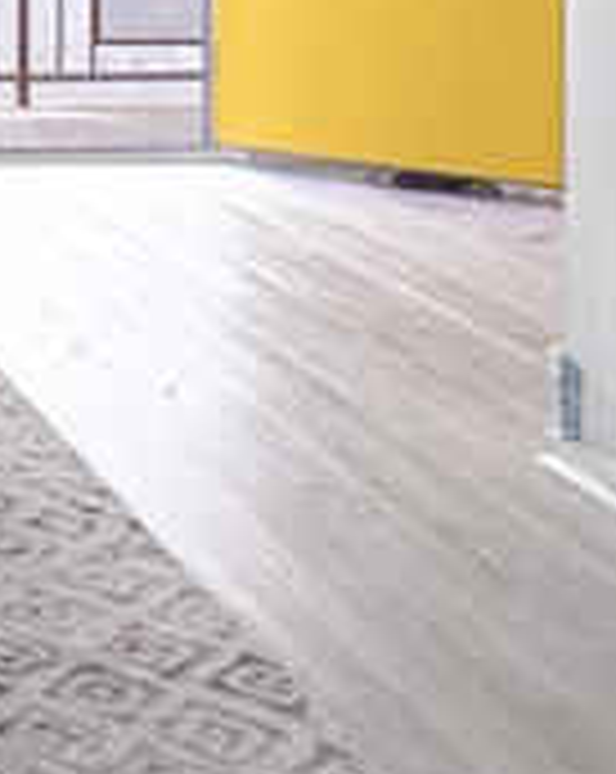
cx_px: -463
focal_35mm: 84
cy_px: -220
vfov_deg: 20.8
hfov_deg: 15.8
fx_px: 1919
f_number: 7.1
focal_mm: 10
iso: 320
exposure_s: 1/6
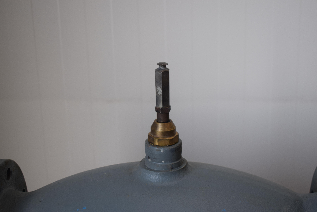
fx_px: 594
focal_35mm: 68
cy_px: 106
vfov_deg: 20.2
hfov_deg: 29.9
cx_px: 158
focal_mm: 45
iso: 400
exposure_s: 1/160
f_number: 6.3
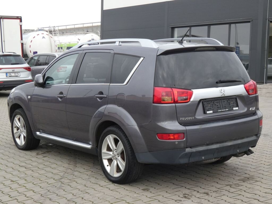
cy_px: 102
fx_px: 479
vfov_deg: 24.0
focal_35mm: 61
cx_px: 136
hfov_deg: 31.7
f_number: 5.6
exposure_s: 1/80
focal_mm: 10.8
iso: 125
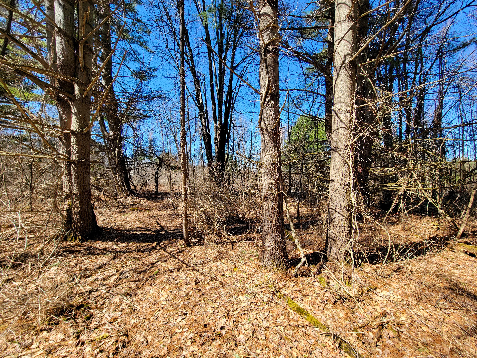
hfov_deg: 106.2
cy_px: 179
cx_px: 238
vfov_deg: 89.9
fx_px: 179
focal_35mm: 13
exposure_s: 1/590
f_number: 2.2
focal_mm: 2.2
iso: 50
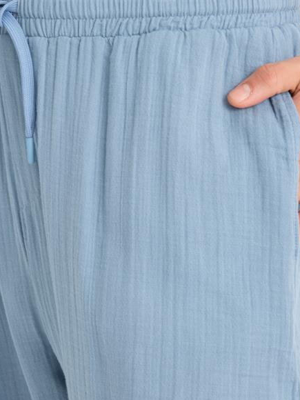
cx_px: 126
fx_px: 2068
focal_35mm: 179
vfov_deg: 11.0
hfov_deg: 8.3
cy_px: 161
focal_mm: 80
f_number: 11
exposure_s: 1/125
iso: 160
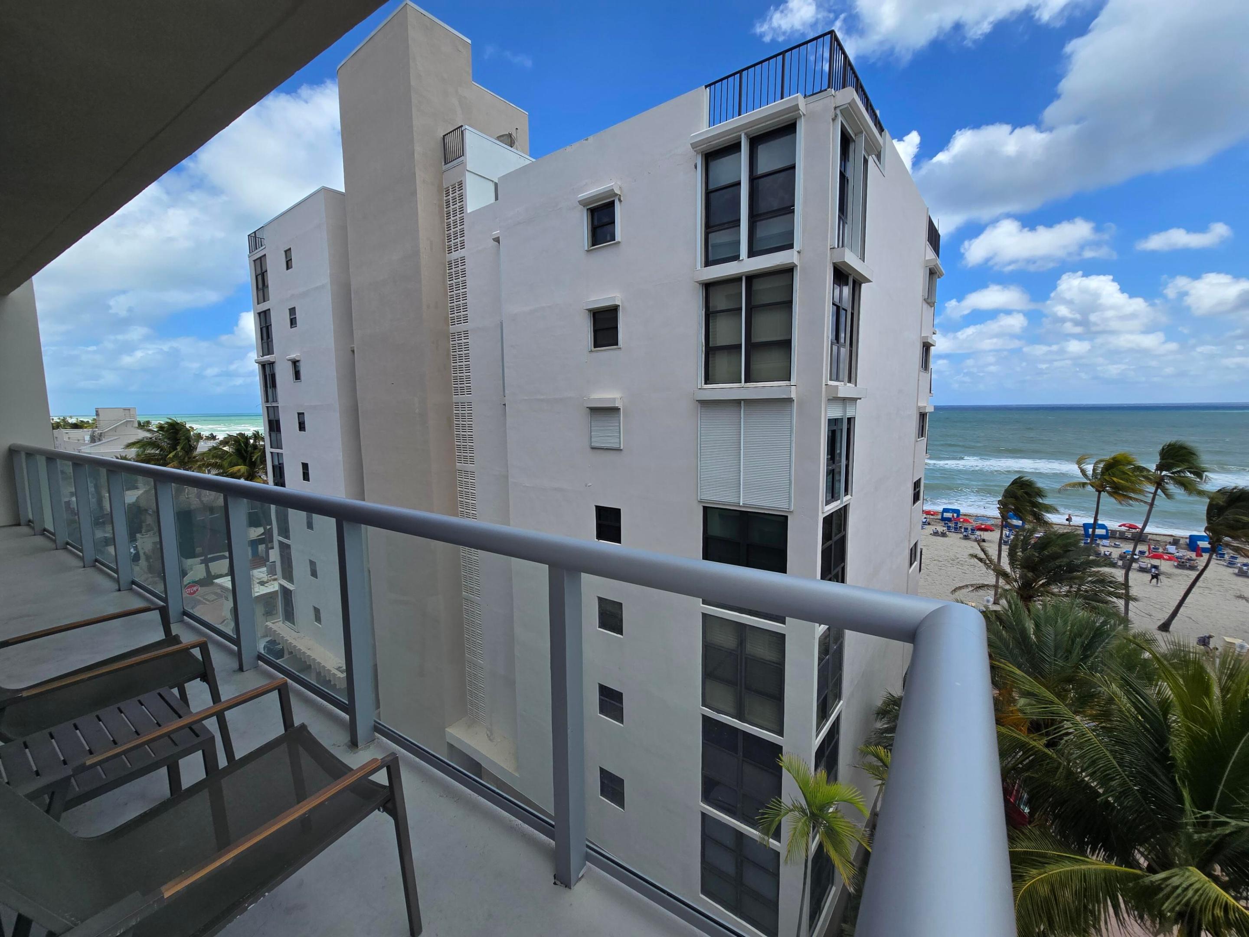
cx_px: 624
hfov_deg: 106.2
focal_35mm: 13
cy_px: 468
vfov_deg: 89.9
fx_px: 469
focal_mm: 2.2
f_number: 2.2
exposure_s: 1/2252
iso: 50
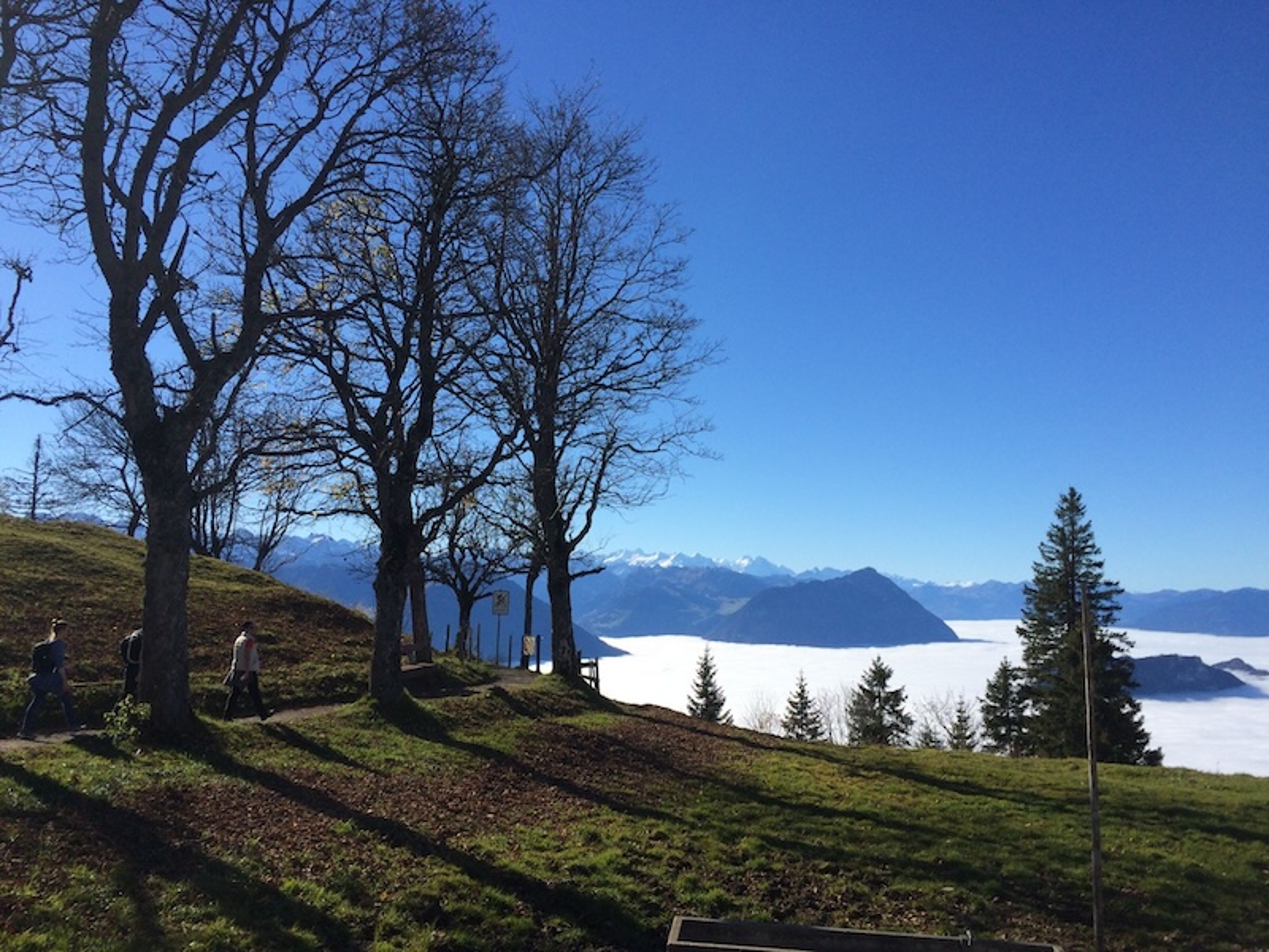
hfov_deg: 61.7
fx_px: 1063
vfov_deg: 48.2
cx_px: 634
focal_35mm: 29
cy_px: 476
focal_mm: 4.15
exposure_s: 1/3165
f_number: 2.2
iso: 32
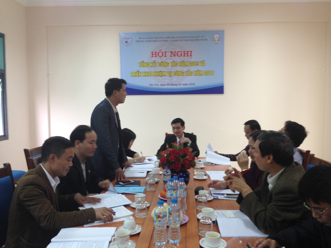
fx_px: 316
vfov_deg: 42.9
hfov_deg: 55.4
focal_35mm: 33
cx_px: 166
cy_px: 124
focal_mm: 4.12
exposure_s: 1/20
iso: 80
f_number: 2.4
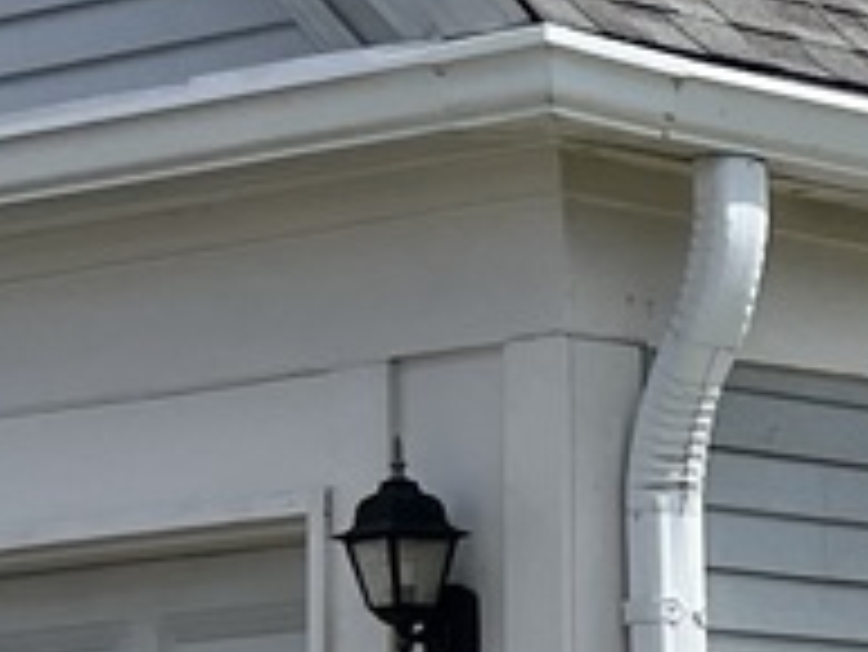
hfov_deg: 8.9
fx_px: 4868
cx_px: 2298
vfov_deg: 7.6
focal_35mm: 194
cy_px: 904
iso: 50
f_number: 1.5
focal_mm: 5.7
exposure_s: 1/4444
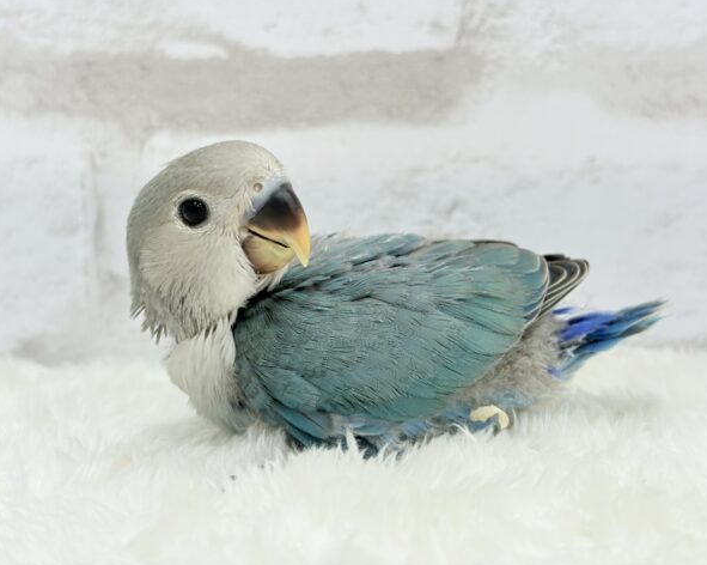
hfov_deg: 34.2
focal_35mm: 55
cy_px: 282
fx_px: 1150
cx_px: 341
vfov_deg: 27.6
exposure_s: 1/100
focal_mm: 5.96
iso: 100
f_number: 1.6
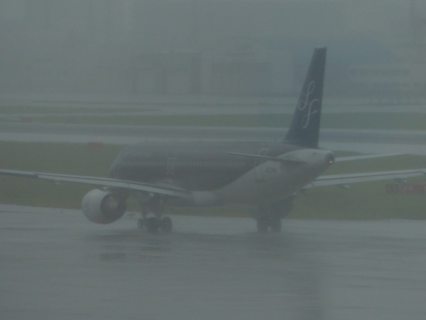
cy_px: 160
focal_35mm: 584
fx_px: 7187
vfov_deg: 2.5
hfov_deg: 3.4
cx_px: 213
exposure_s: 1/800
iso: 500
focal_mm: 105.1
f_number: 3.5
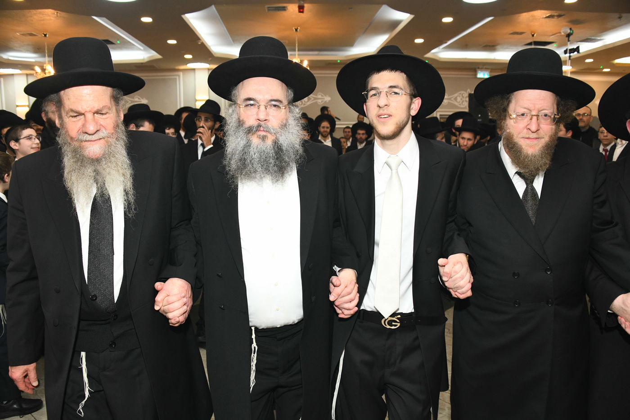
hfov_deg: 65.5
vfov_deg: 46.4
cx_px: 315
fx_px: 490
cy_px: 210
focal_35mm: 28
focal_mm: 28
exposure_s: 1/160
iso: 1600
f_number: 5.6
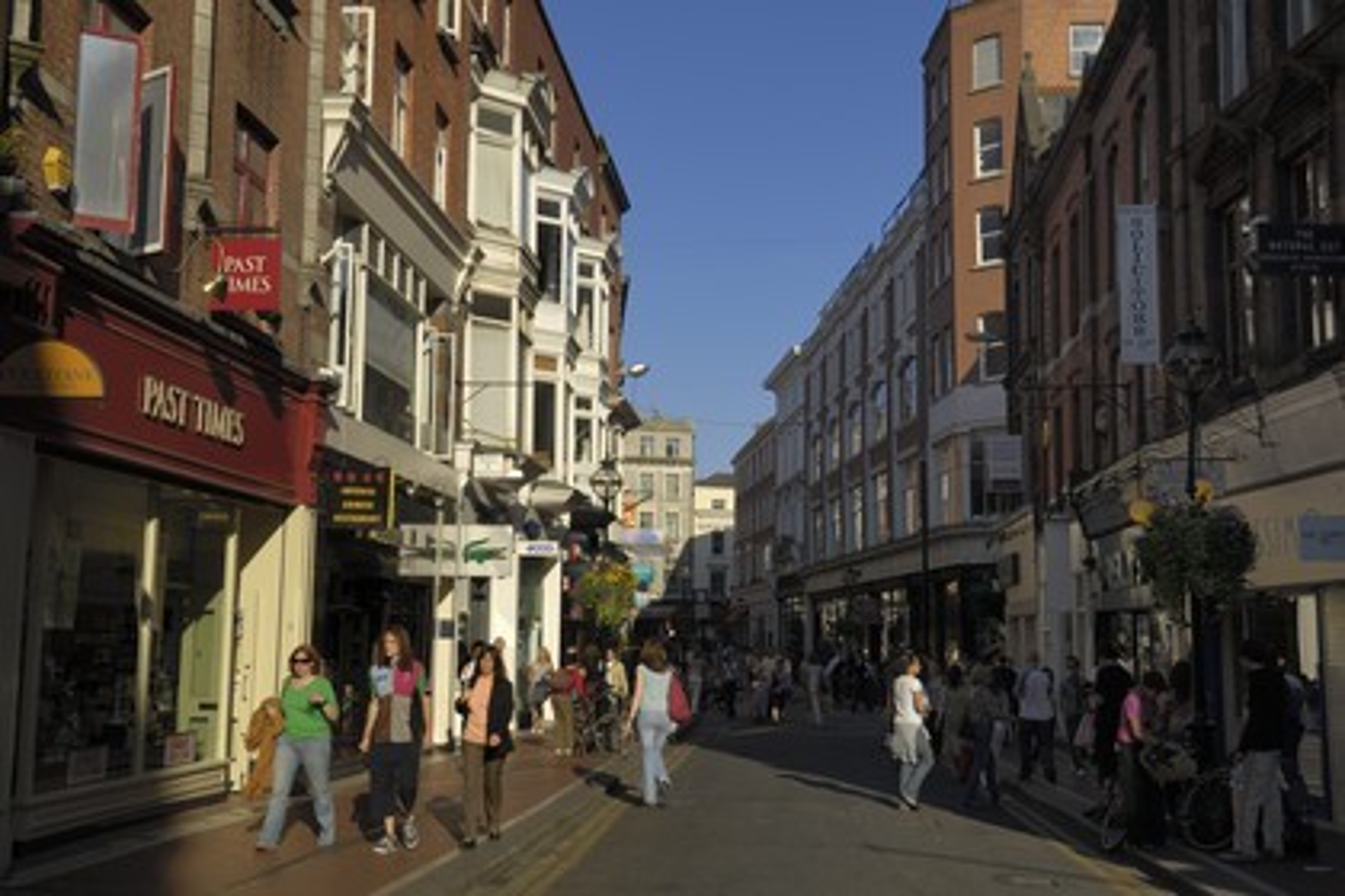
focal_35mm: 36
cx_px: 672
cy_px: 448
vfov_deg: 36.9
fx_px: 1345
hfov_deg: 53.1
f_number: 7.1
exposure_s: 1/500
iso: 100
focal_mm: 24
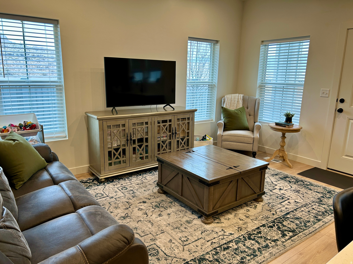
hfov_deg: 67.3
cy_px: 132
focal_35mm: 26
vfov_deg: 53.1
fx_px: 265
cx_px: 176
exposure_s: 1/120
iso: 80
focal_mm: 5.7
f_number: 1.5
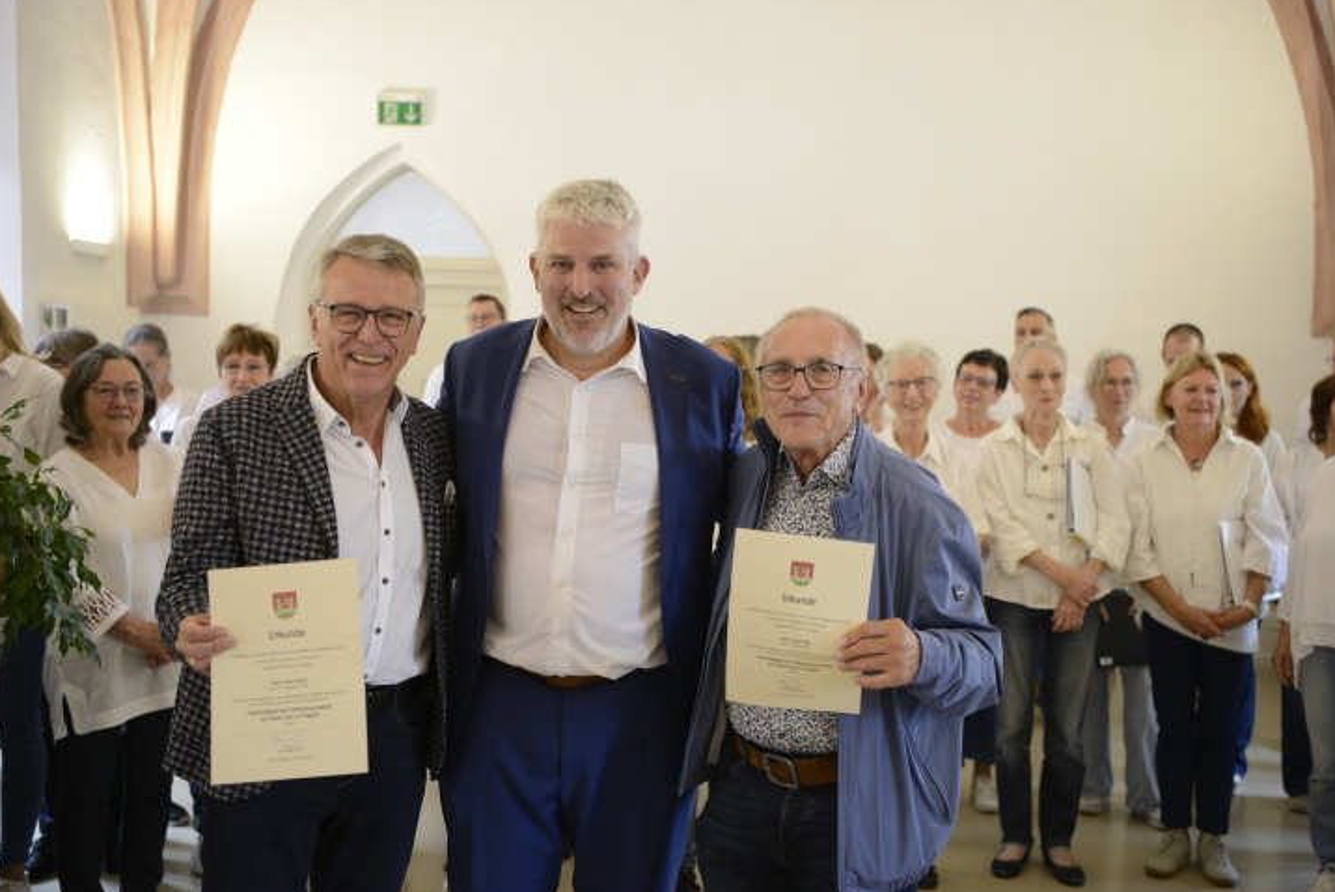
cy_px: 468
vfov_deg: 29.9
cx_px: 665
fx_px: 1669
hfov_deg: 43.6
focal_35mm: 45
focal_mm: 42
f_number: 2.8
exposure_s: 1/50
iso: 720
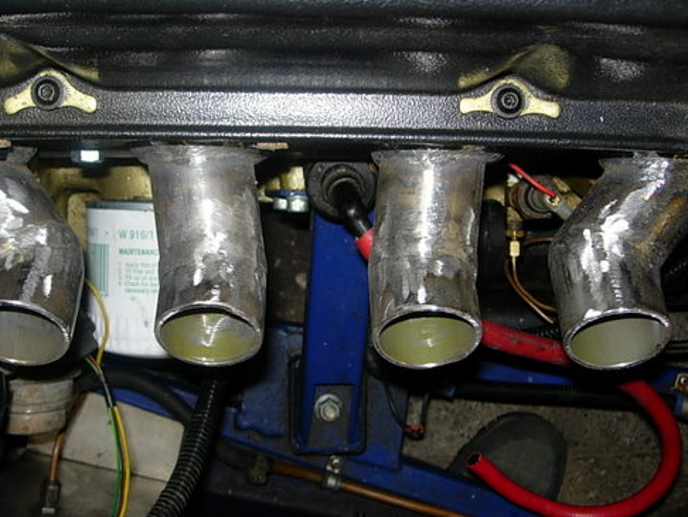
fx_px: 994
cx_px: 310
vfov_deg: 29.1
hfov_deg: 38.1
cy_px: 251
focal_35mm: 50
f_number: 2.8
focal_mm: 7.8
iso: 79
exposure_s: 1/64
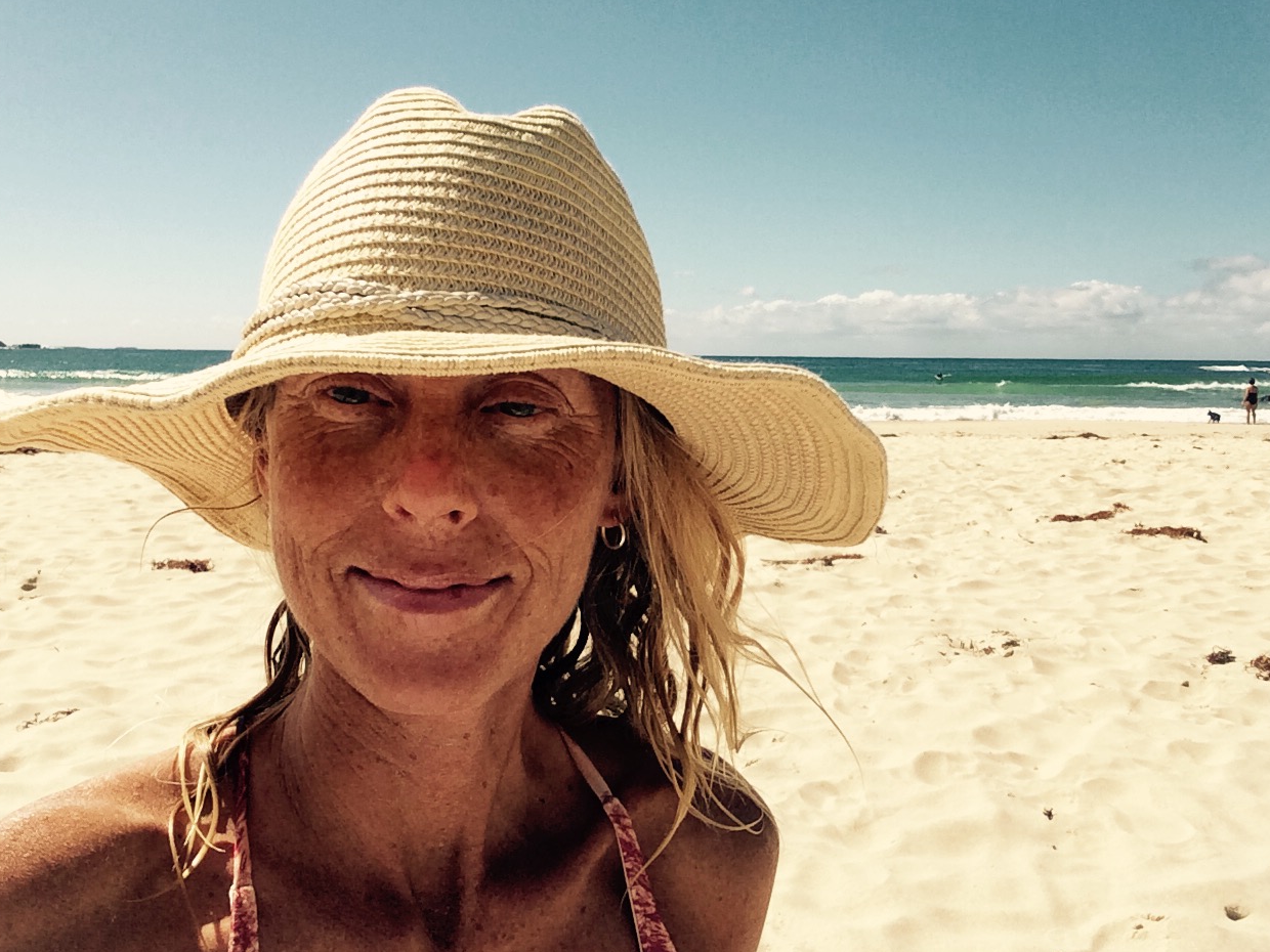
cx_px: 640
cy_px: 465
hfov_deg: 56.8
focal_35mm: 32
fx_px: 1174
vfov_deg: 44.2
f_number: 2.4
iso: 50
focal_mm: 2.15
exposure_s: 1/2469
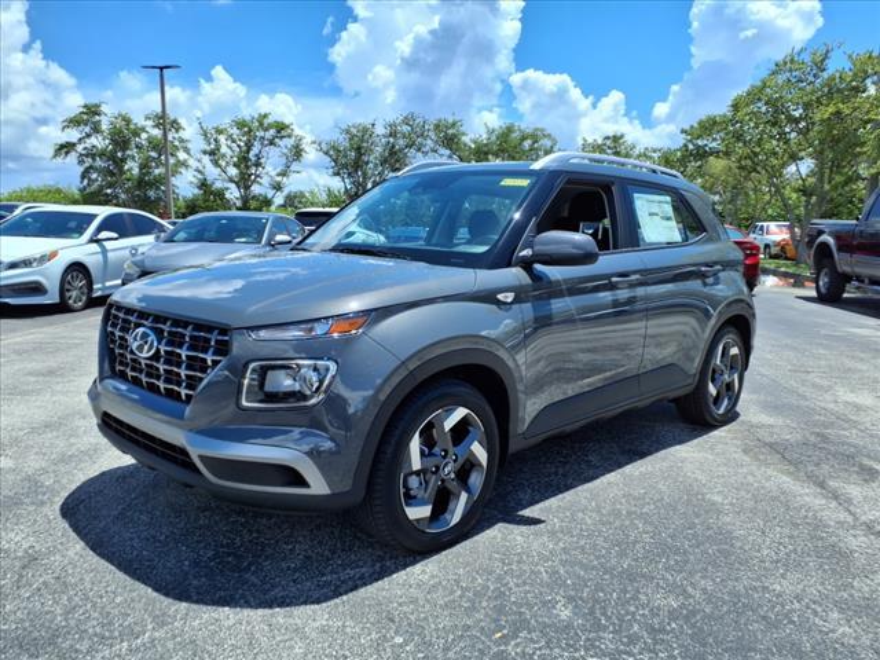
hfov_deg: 65.3
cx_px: 440
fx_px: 686
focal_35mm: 27
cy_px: 330
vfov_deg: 51.4
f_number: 1.9
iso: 40
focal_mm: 3.58
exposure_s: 1/2500
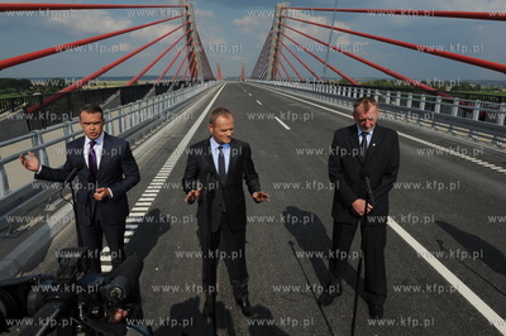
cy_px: 168
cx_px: 253
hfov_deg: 73.8
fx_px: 337
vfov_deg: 53.1
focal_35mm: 24
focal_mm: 24
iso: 320
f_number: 13
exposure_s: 1/640
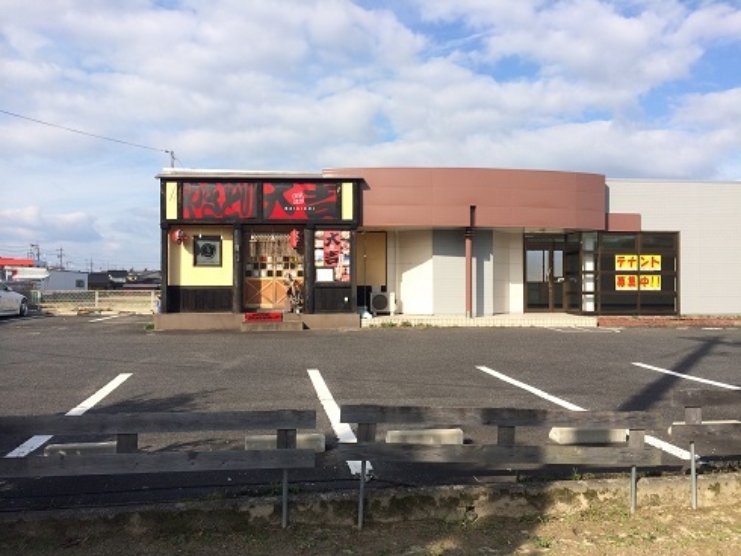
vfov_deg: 46.8
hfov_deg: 59.9
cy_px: 278
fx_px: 643
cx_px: 370
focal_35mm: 30
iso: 32
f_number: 2.2
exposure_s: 1/1953
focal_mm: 4.12
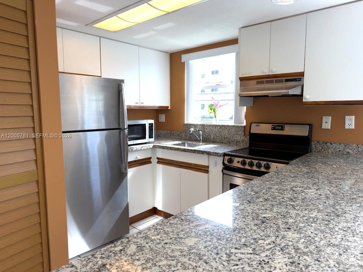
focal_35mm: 24
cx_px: 182
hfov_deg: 71.6
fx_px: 252
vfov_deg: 56.8
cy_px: 136
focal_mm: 6.76
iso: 80
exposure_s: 1/462
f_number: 1.78
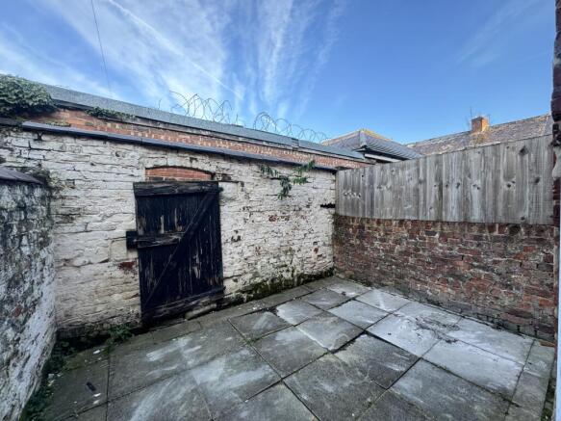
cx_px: 280
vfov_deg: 85.7
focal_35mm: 14
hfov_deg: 102.1
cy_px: 210
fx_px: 227
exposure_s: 1/126
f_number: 2.2
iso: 40
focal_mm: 2.22
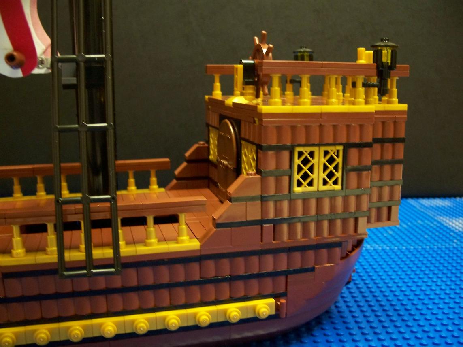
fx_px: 495
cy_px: 174
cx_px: 232
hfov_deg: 50.1
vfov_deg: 38.7
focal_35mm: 37
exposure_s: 1/15
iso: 400
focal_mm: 7.8
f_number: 2.8
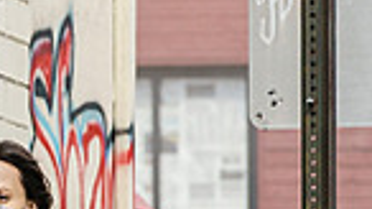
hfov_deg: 1.9
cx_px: -262
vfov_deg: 1.1
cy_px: 469
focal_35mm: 1123
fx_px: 11073
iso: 400
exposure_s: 1/800
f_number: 5
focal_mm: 200
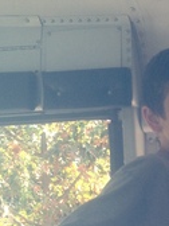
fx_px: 651
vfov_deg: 19.5
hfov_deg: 14.0
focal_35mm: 100
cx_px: 239
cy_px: 161
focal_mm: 4.28
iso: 50
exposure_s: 1/162
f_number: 2.4
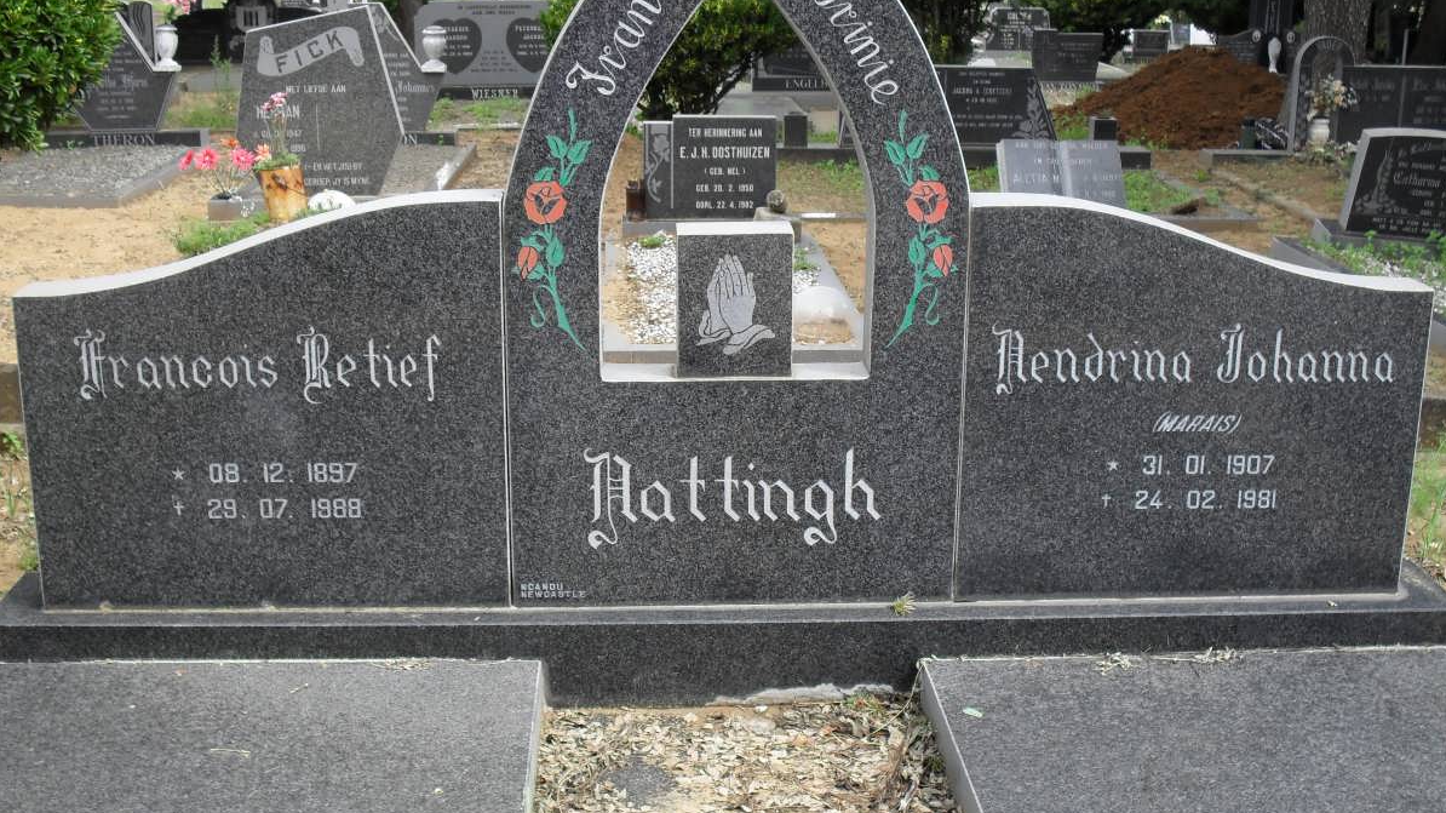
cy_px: 424
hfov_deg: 44.6
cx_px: 724
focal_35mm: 46
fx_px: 1763
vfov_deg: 25.9
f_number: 3.6
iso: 100
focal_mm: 7.5
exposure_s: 1/125
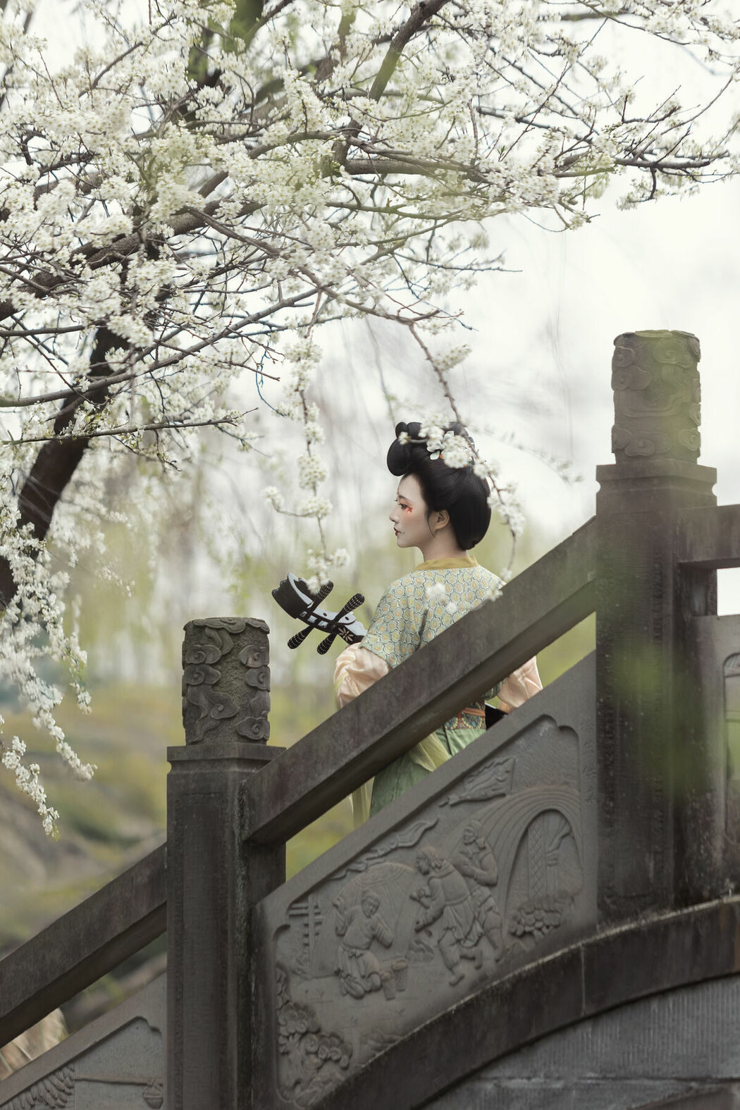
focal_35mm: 195
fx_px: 6012
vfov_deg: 10.5
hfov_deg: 7.0
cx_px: 370
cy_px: 555
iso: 200
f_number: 3.5
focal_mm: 195
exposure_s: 1/400
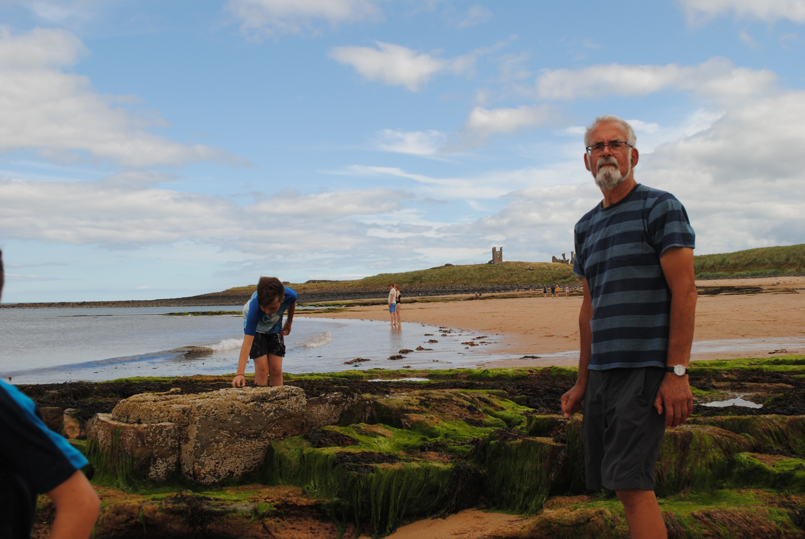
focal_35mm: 42
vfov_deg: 32.0
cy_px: 270
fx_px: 940
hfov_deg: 46.3
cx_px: 402
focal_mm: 28
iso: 100
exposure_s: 1/250
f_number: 8
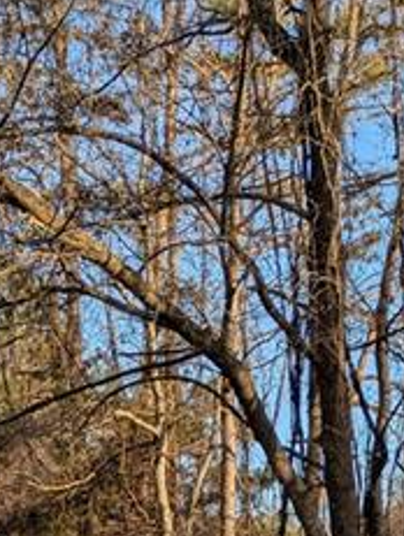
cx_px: 120
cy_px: 886
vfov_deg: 19.3
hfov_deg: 17.8
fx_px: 1288
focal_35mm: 83
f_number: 1.89
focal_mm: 5.43
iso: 46
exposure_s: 1/974
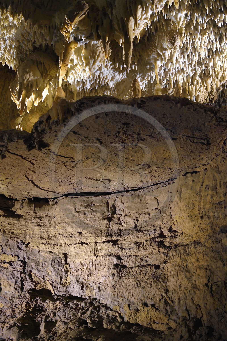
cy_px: 170
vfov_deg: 55.8
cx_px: 114
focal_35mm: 34
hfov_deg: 38.8
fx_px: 322
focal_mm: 34
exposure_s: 1/20
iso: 1600
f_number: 5
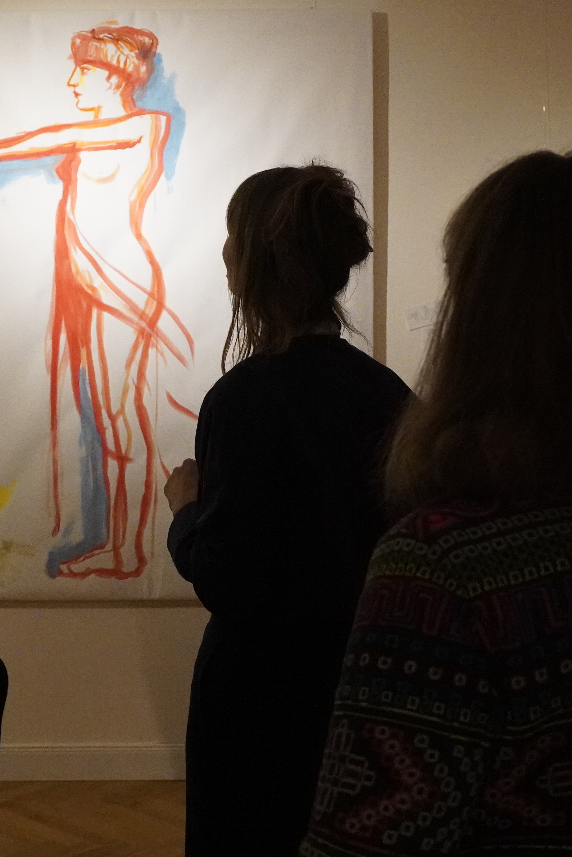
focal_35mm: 57
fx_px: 1358
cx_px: 89
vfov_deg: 34.9
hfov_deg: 23.3
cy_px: 347
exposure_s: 1/160
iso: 6400
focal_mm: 18
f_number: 3.5
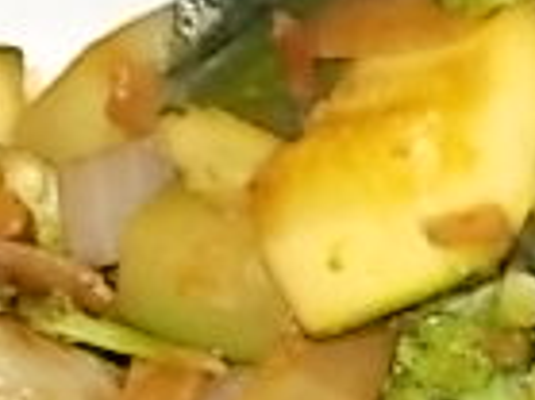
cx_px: 735
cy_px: 512
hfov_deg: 8.4
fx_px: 3567
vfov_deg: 6.4
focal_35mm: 231
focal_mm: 9
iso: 200
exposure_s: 1/30
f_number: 4.5
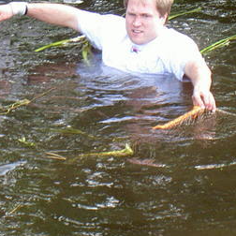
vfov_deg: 6.1
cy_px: 95
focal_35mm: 287
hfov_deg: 6.1
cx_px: 49
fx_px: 2214
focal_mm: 24
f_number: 4.9
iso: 200
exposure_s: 1/100
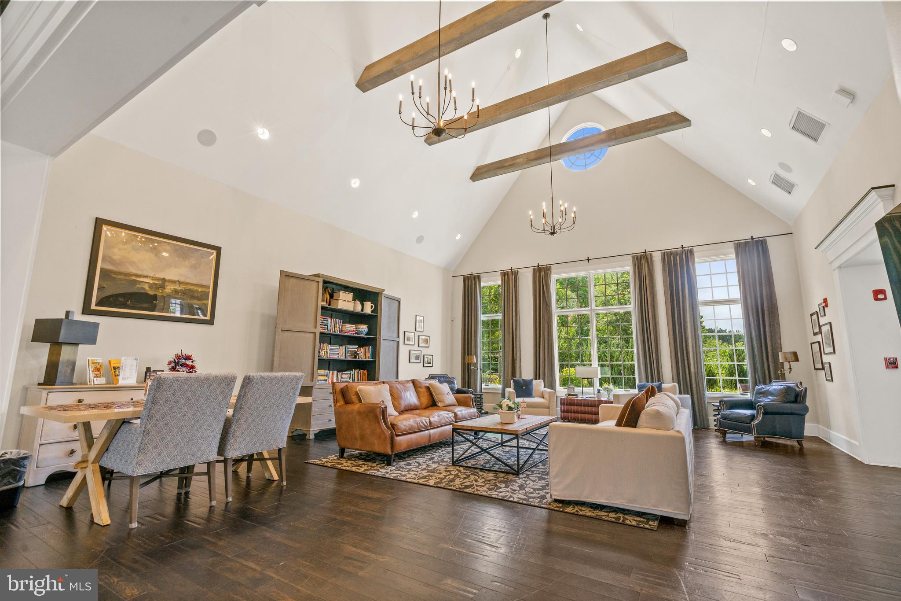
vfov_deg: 73.7
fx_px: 400
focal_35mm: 16
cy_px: 300
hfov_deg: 96.7
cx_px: 450
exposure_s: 1/15
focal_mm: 16
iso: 320
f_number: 8
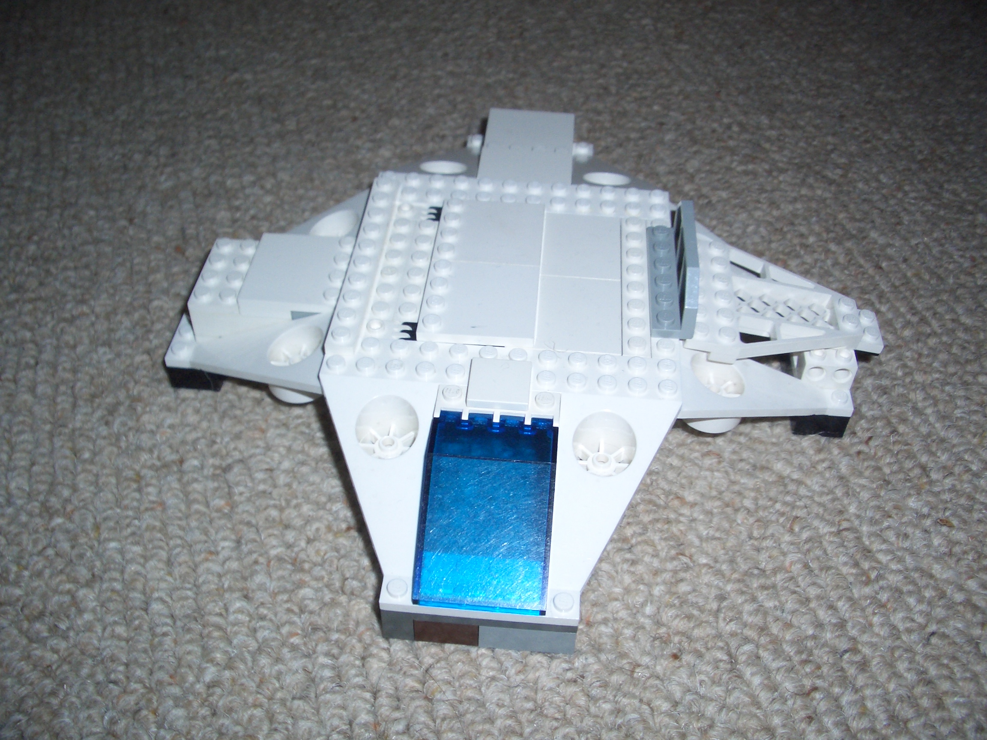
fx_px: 998
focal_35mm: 35
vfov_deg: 40.7
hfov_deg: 52.6
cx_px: 494
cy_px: 370
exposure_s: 1/60
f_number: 4.3
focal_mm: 5.8
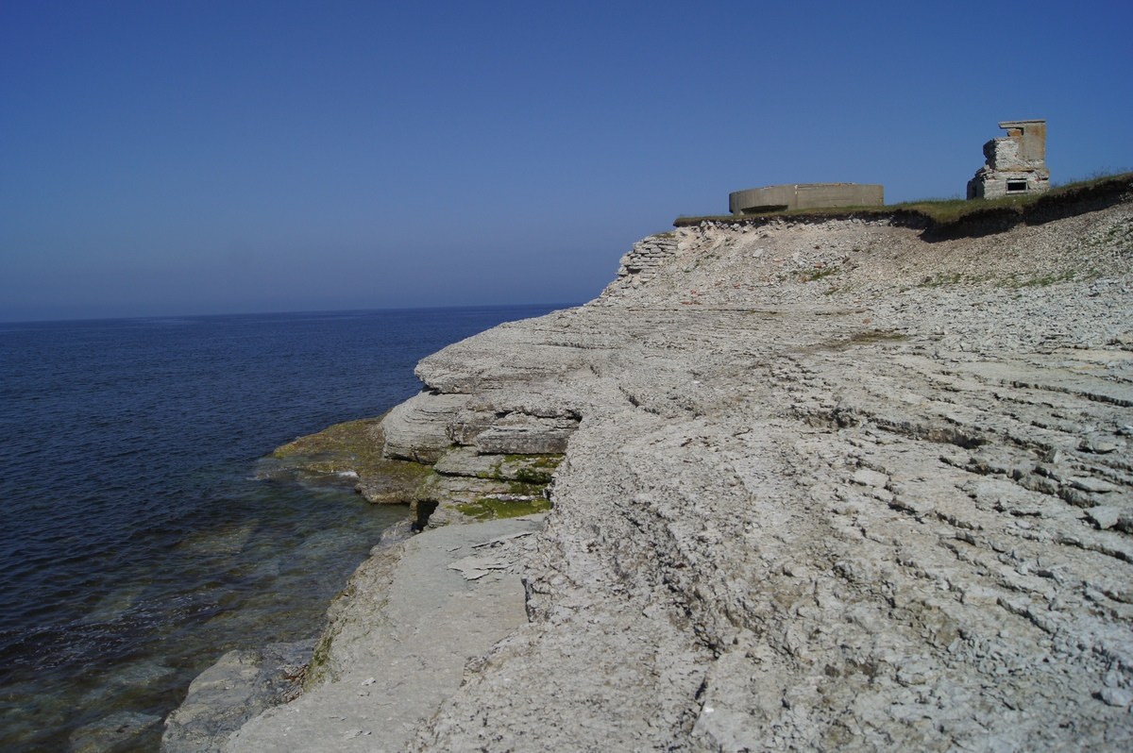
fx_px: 849
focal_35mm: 27
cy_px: 376
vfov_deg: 47.9
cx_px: 566
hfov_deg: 67.4
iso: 100
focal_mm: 18
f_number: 6.3
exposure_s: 1/1250
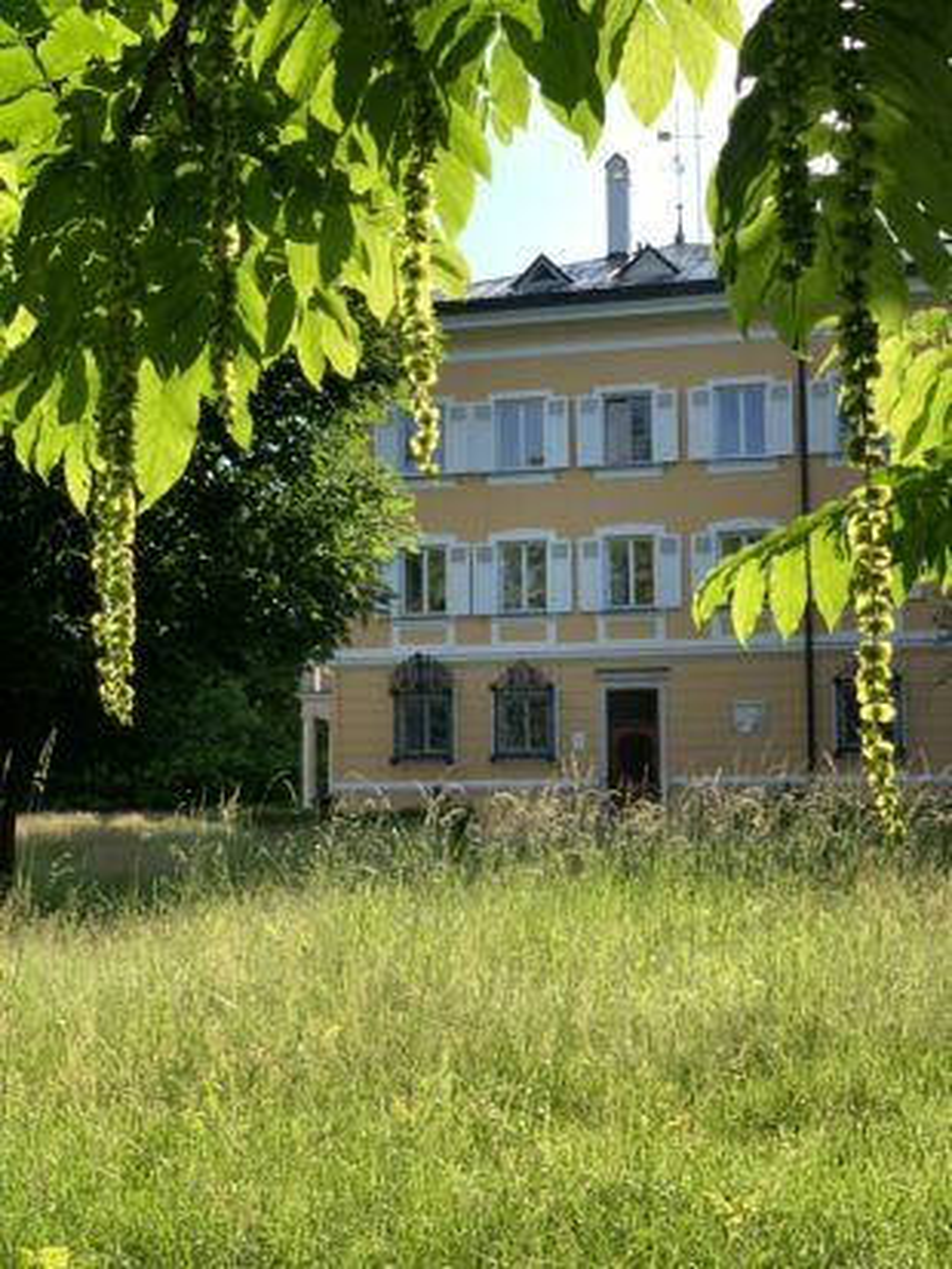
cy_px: 634
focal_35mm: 52
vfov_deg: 36.8
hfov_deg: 28.0
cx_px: 476
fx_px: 1906
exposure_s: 1/219
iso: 16
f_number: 2.4
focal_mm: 6
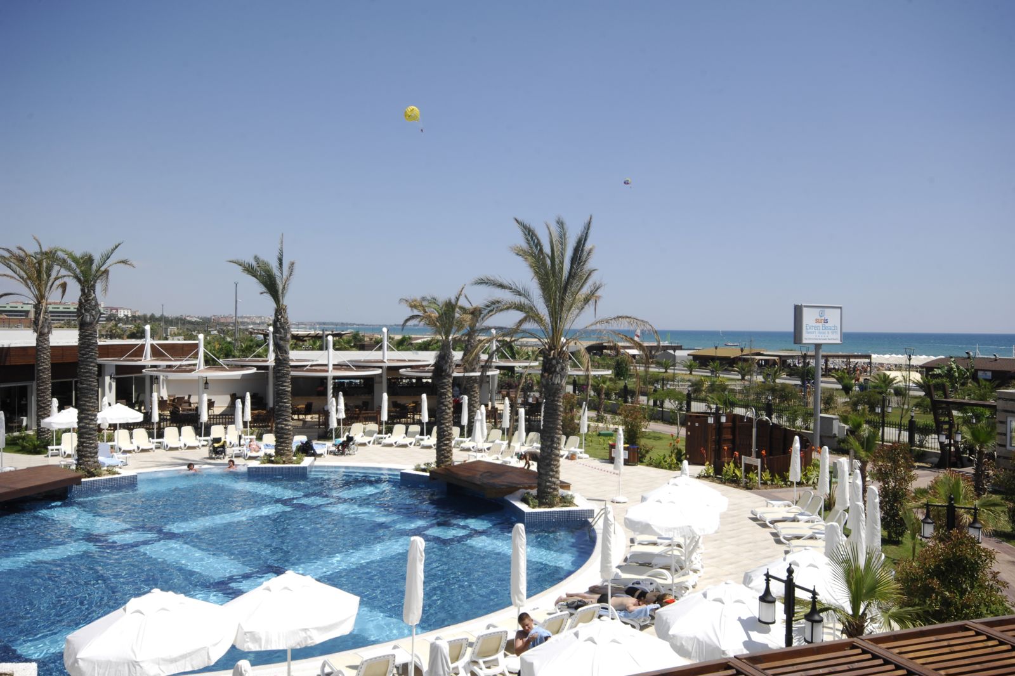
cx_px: 508
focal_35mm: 30
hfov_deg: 61.9
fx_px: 846
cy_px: 338
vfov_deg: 43.6
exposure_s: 1/100
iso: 100
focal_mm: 20
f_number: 13
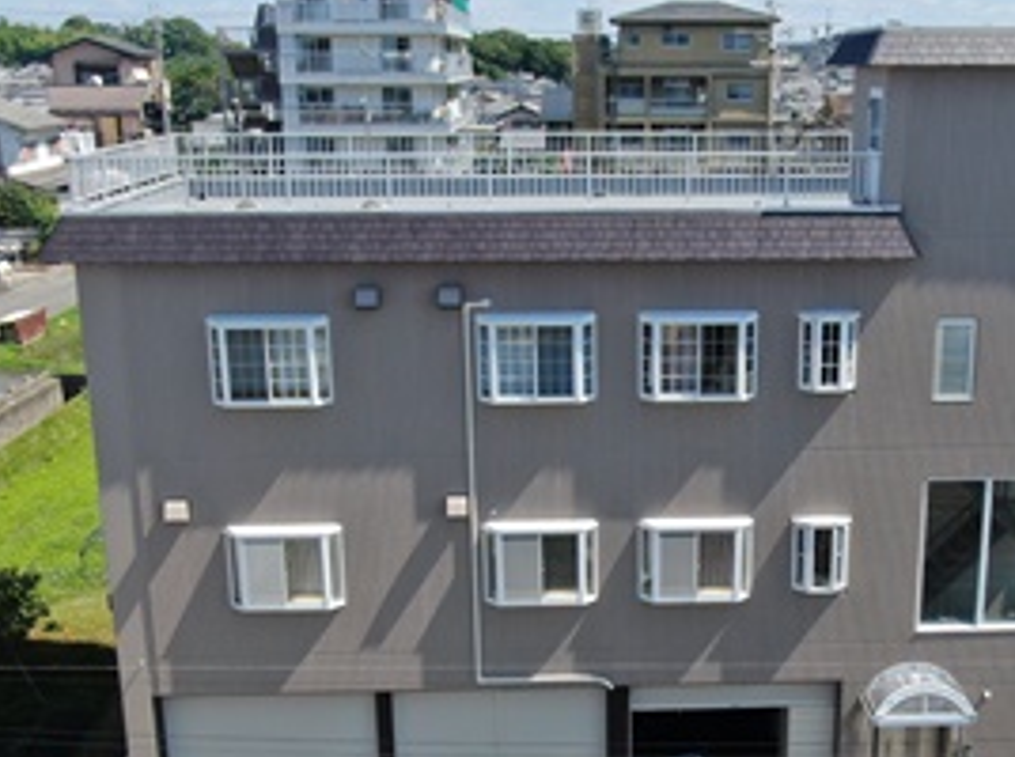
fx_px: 995
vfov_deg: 41.5
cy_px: 439
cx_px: 625
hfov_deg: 53.5
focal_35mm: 34
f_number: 2.9
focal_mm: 4.58
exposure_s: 1/1000
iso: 110
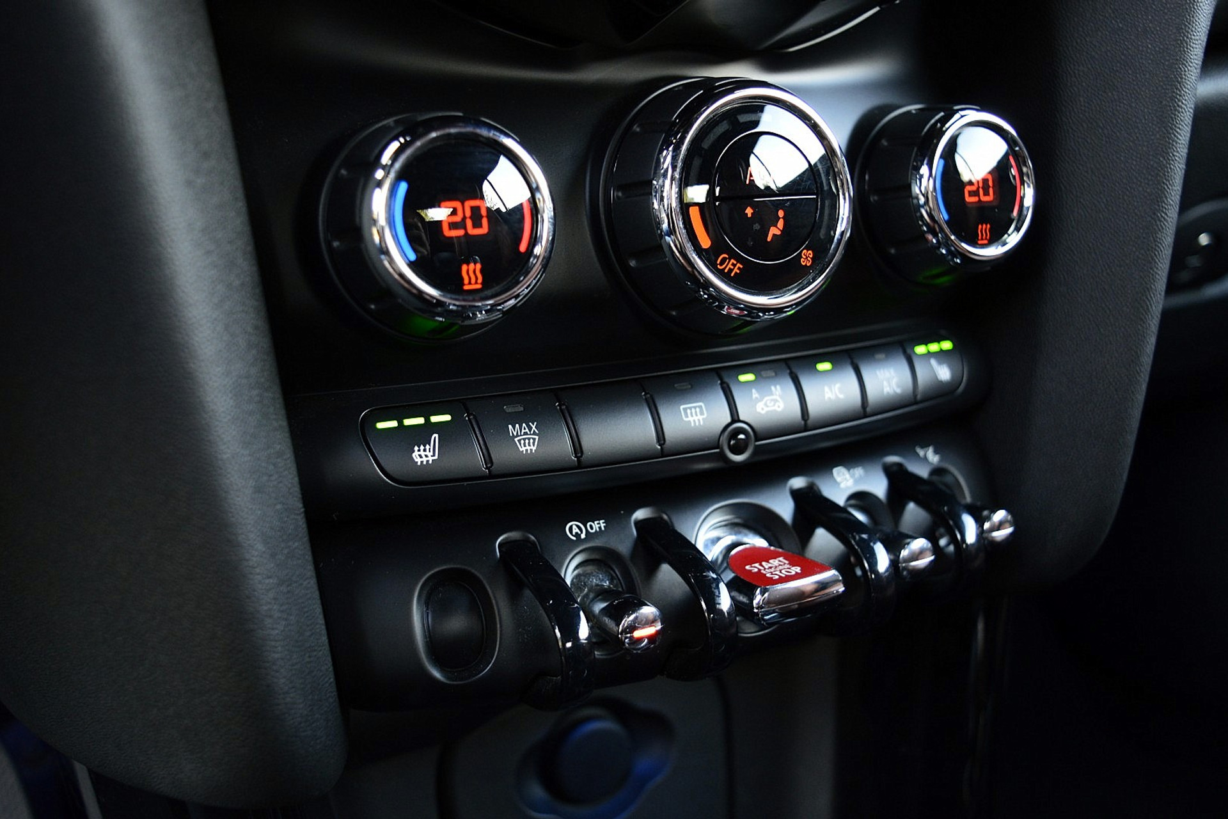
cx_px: 614
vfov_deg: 38.4
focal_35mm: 34
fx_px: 1177
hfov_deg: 55.1
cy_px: 410
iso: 800
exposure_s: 1/40
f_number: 3.8
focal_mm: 23
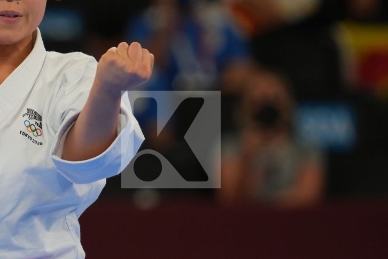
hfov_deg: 2.8
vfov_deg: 1.8
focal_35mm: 744
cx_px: -10
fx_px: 8018
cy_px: 140
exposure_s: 1/500
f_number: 2.8
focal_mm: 200
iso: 200
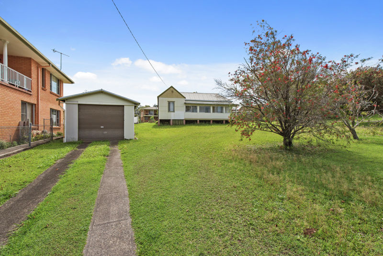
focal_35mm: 16
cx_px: 192
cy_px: 128
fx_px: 170
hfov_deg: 96.7
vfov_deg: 73.8
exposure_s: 1/640
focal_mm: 16
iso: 100
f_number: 9
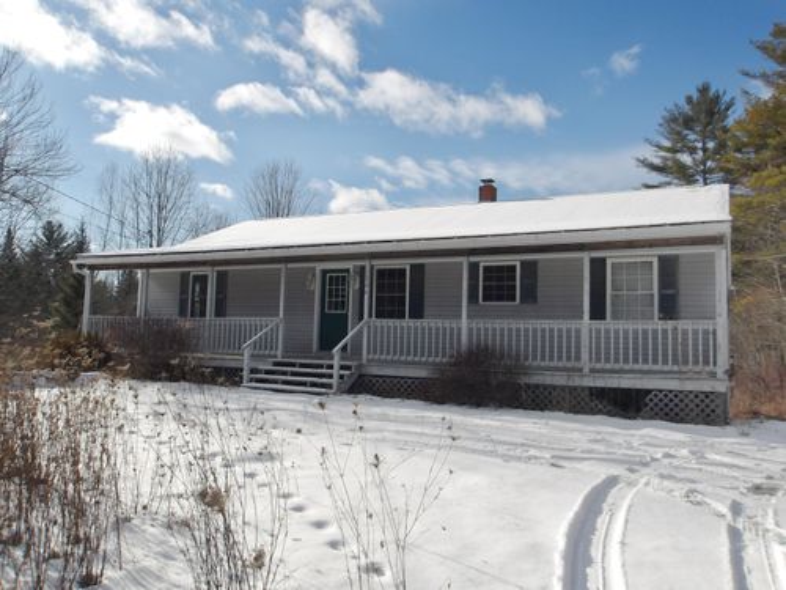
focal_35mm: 27
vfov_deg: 51.4
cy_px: 295
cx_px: 393
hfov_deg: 65.3
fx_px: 613
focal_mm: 4.9
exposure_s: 1/212
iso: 100
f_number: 10.4
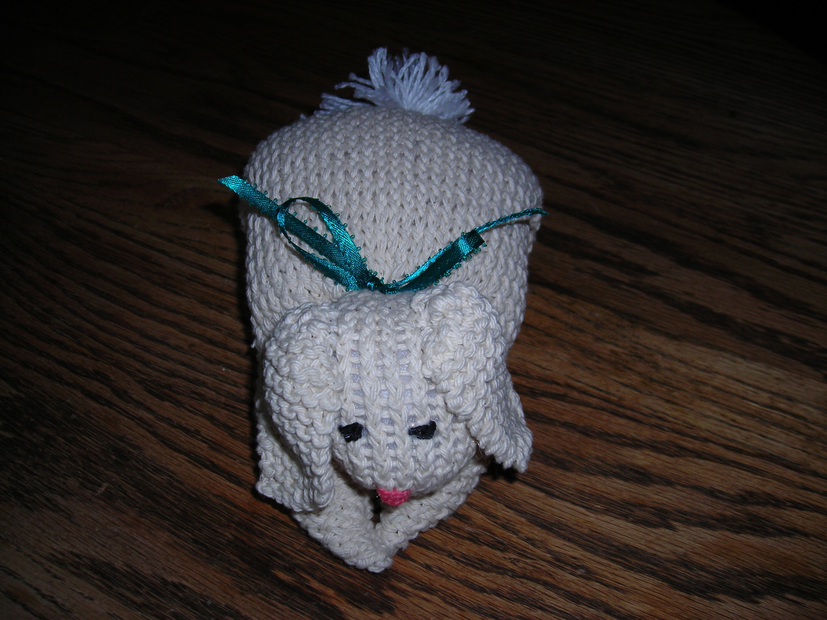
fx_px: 908
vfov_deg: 37.7
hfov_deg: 49.0
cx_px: 414
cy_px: 310
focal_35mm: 38
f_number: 3.2
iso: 50
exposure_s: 1/60.1
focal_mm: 6.3
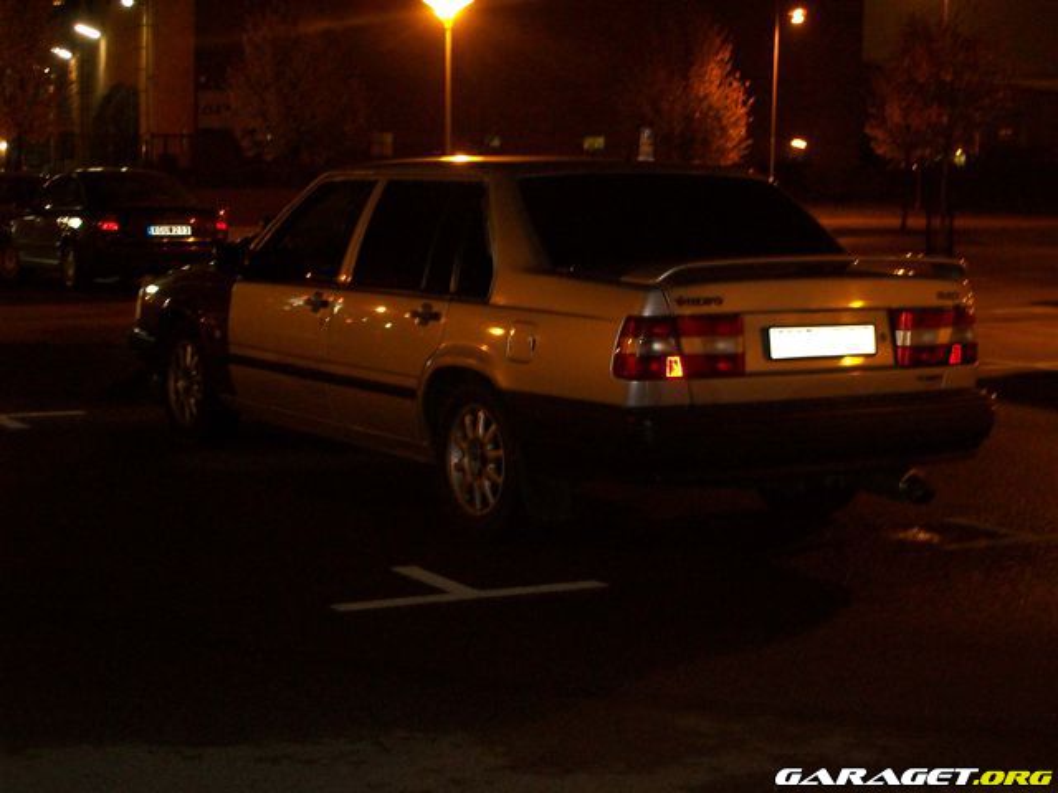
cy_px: 396
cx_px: 529
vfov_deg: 21.0
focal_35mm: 70
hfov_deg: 27.8
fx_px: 2139
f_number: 3.8
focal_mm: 11.6
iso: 160
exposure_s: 1/2
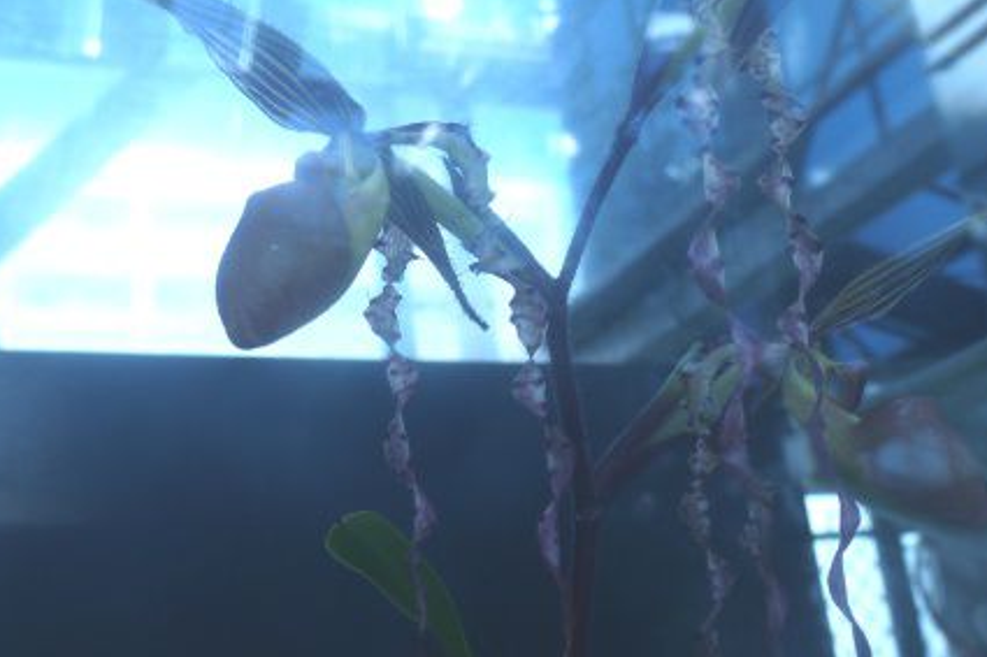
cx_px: 467
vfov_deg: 31.2
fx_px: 1178
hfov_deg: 45.4
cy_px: 309
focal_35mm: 43
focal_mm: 14
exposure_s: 1/200
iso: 100
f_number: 5
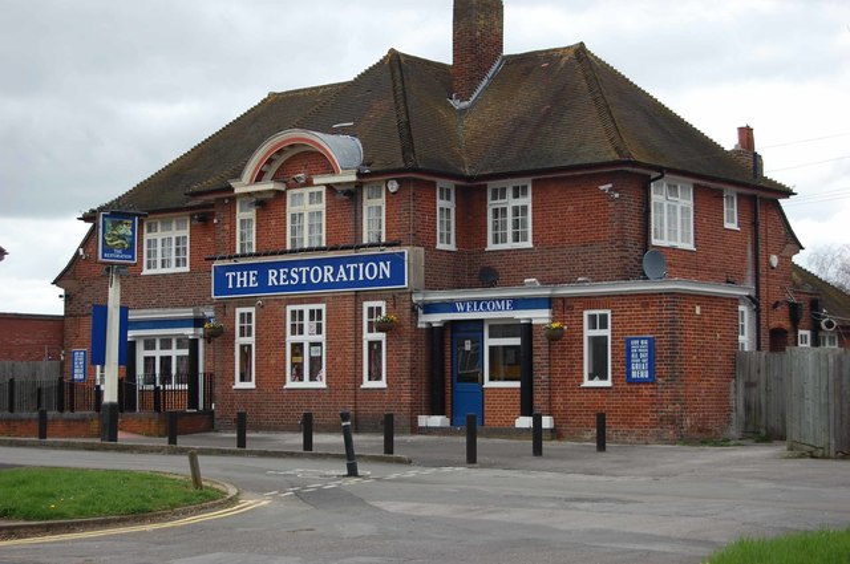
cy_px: 282
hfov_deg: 29.3
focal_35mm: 69
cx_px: 425
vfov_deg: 19.7
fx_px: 1627
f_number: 5.6
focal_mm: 46
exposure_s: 1/125
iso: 200
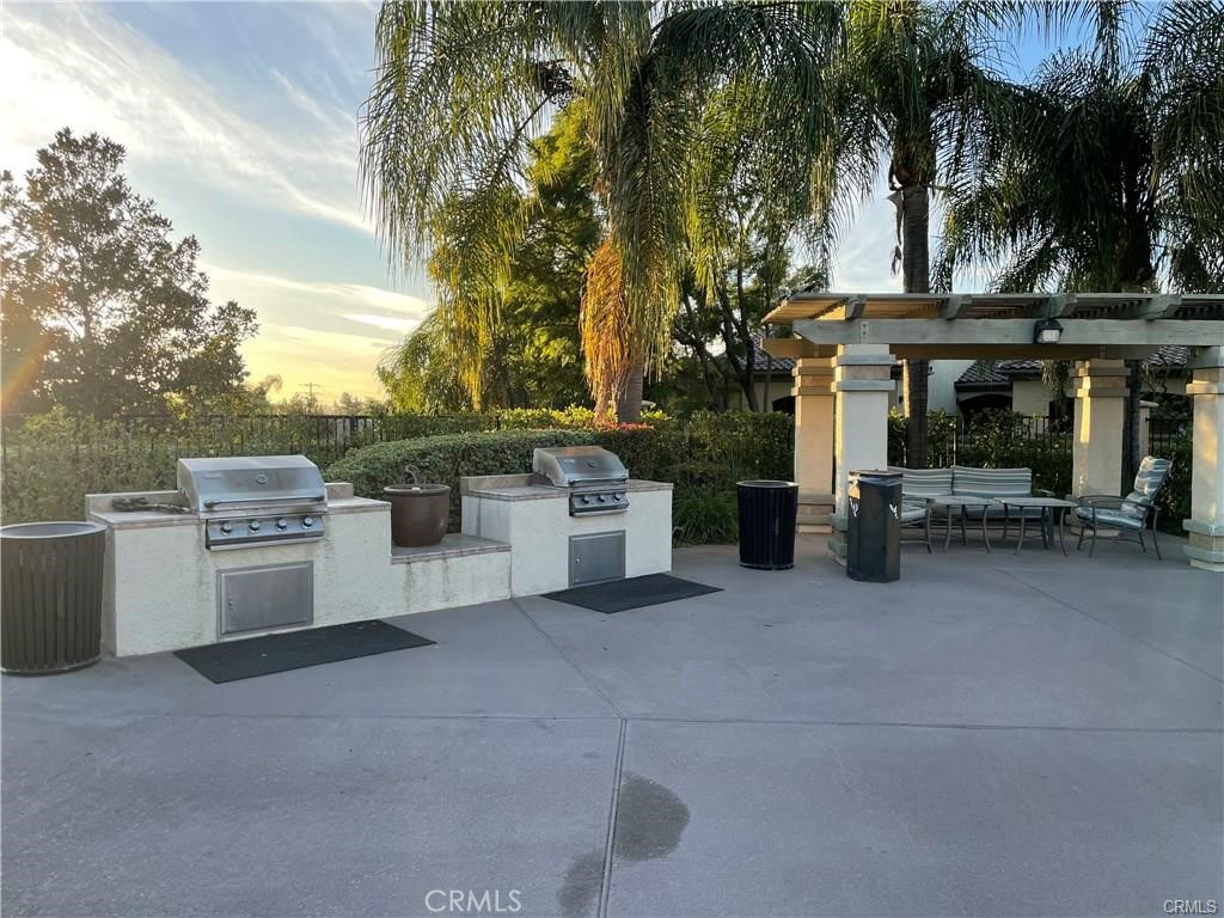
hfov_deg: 67.3
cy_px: 459
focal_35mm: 26
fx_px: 919
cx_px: 612
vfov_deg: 53.1
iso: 32
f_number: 1.6
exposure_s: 1/543
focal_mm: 4.2
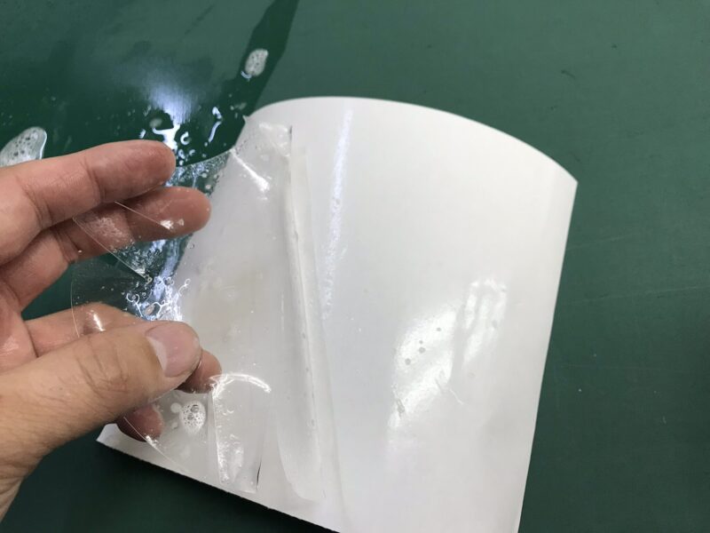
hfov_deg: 63.4
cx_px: 355
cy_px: 266
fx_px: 574
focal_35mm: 28
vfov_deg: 49.7
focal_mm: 3.99
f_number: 1.8
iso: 25
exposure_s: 1/33
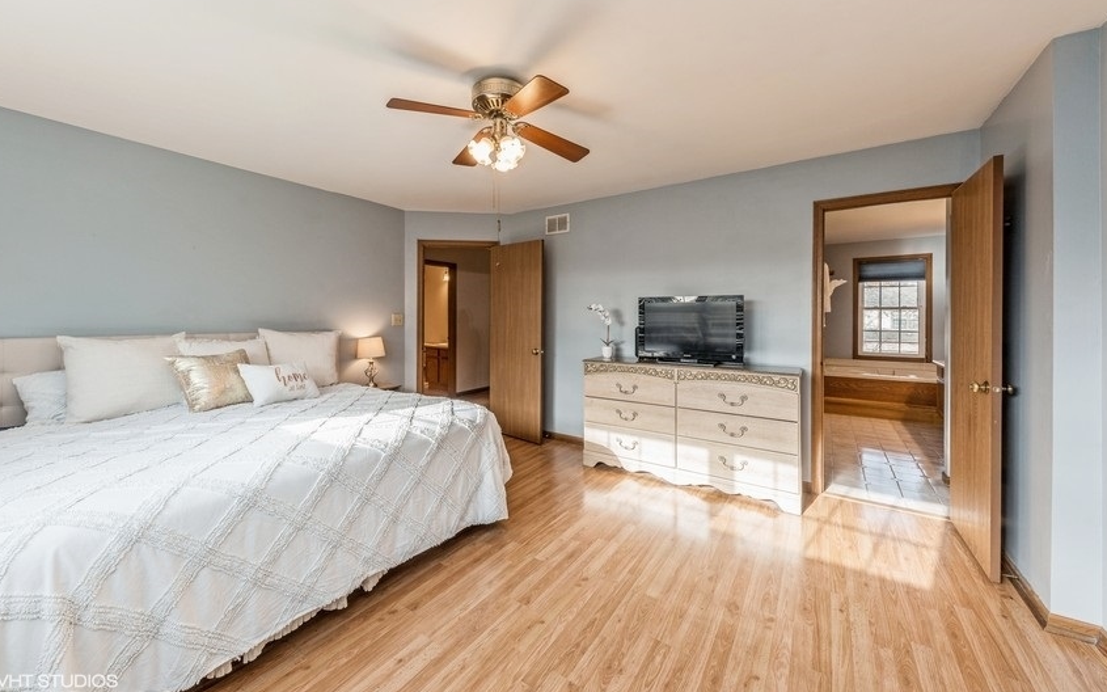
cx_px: 549
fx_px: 392
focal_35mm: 13
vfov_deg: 82.6
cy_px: 311
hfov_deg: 109.4
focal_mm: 12
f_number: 9
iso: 200
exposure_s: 1/20
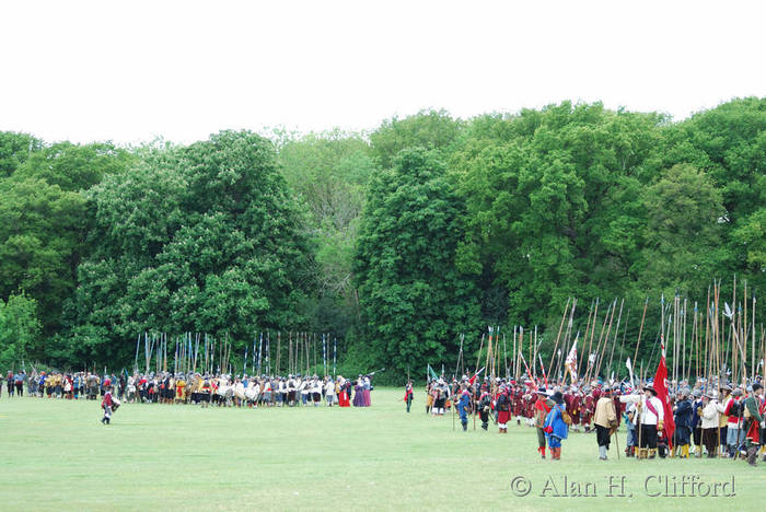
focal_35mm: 120
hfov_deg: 17.0
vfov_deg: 11.4
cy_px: 256
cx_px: 383
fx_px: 2555
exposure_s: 1/500
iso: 500
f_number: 4.5
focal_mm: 80
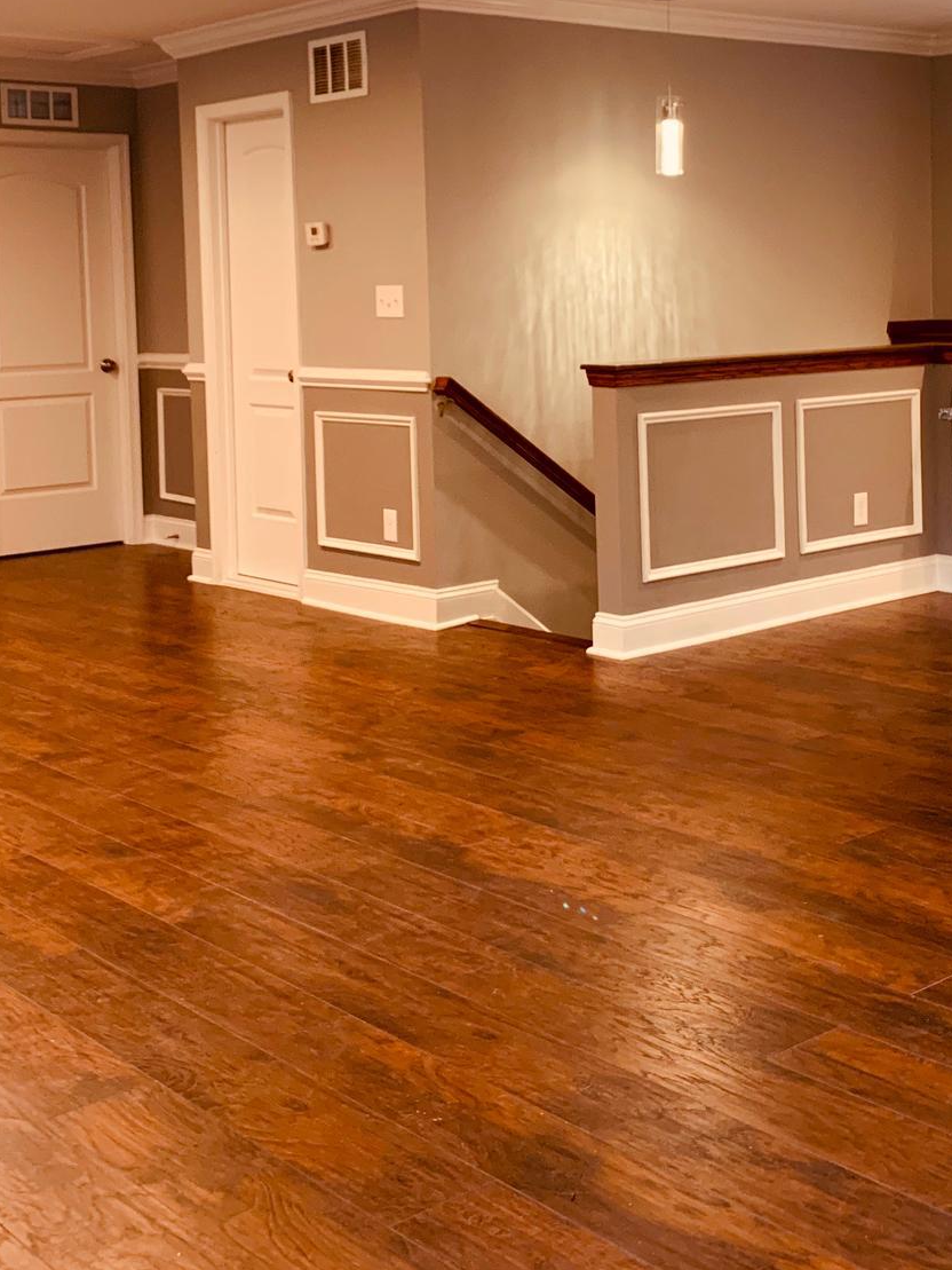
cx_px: 545
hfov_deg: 30.2
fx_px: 1760
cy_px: 410
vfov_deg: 39.1
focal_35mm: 48
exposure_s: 1/60
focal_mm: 4.25
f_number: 1.8
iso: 200
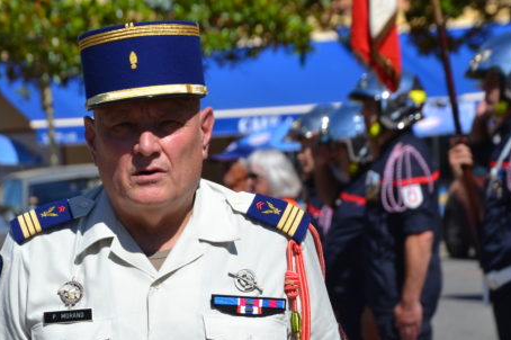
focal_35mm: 243
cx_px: 191
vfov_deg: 5.6
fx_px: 3443
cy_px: 226
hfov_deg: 8.5
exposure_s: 1/250
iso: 100
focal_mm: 105
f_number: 8
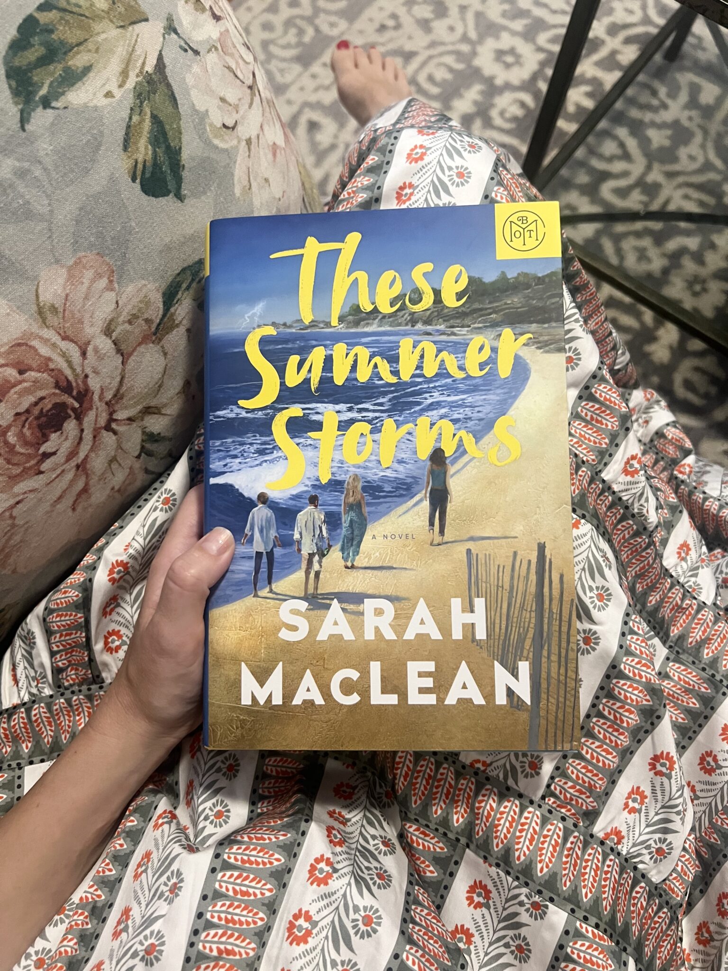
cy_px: 486
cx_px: 364
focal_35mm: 26
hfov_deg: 53.1
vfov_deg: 67.3
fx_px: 729
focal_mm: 5.7
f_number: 1.5
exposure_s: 1/60
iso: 320
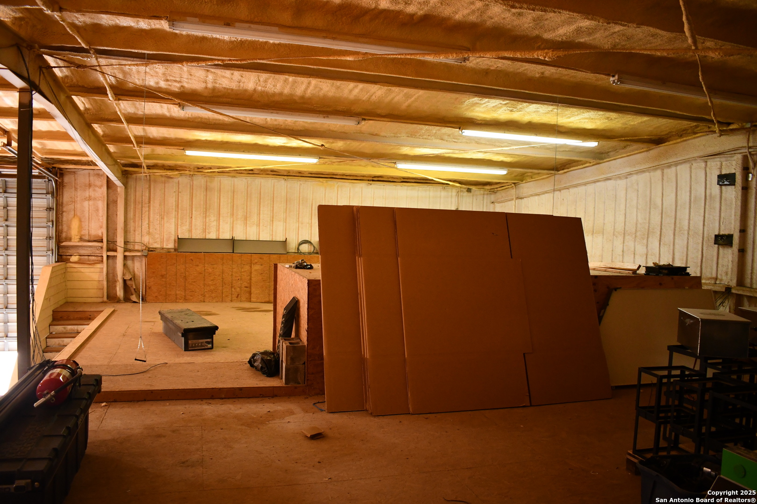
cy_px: 252
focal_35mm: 27
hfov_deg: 67.4
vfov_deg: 47.9
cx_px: 378
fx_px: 568
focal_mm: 18
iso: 2000
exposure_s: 1/125
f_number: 3.5
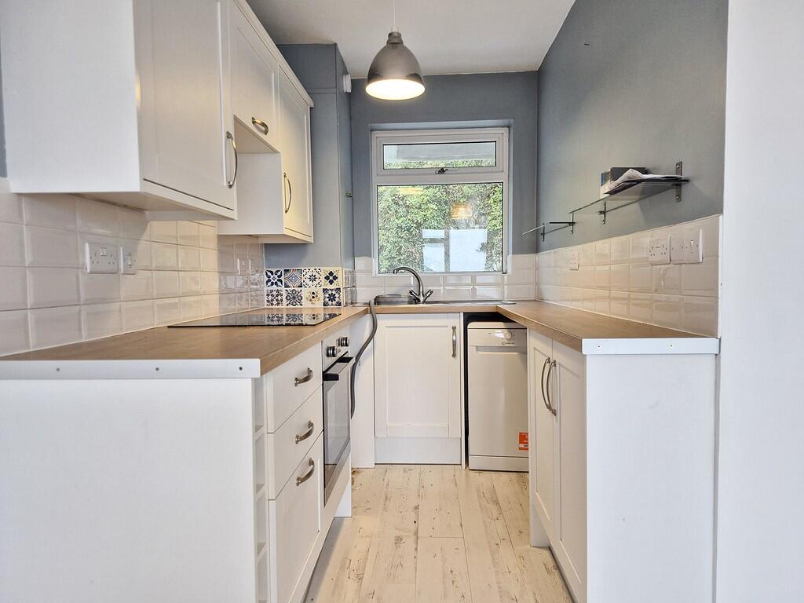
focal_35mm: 23
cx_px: 402
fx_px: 534
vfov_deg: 58.9
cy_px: 302
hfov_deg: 73.9
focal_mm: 5.4
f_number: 1.8
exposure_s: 1/100
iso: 320
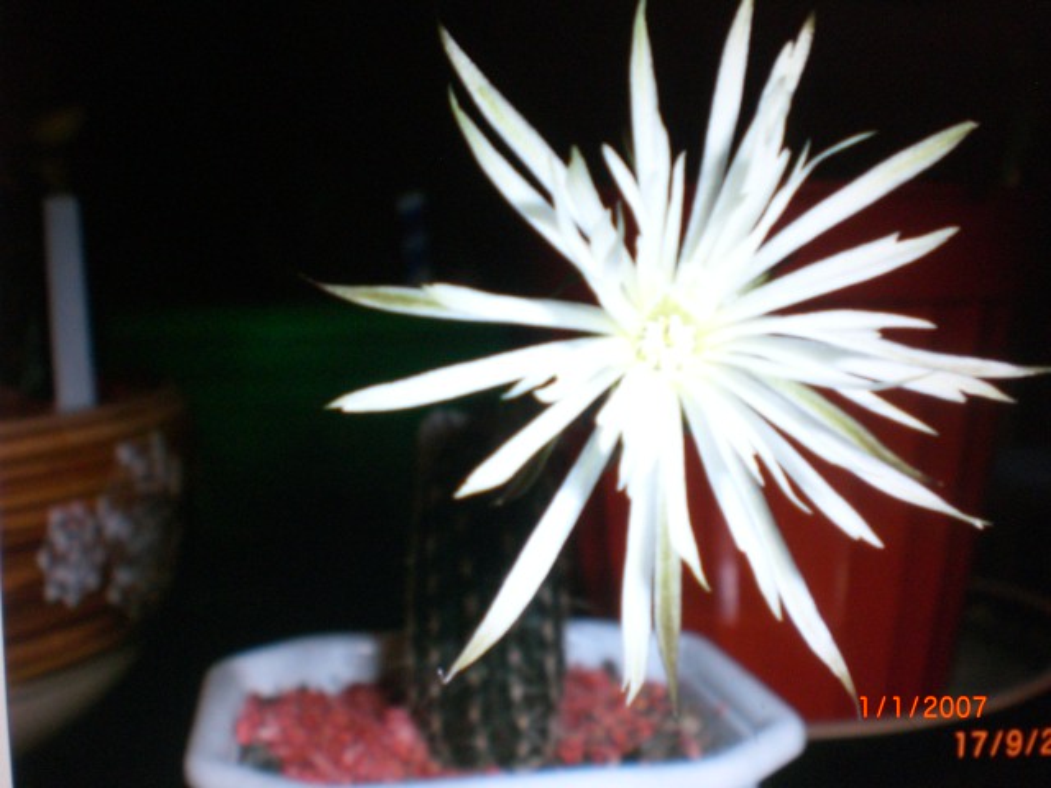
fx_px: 1154
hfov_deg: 49.0
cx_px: 526
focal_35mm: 38
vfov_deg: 37.7
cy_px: 394
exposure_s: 1/50
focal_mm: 6.3
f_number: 3.1
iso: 200
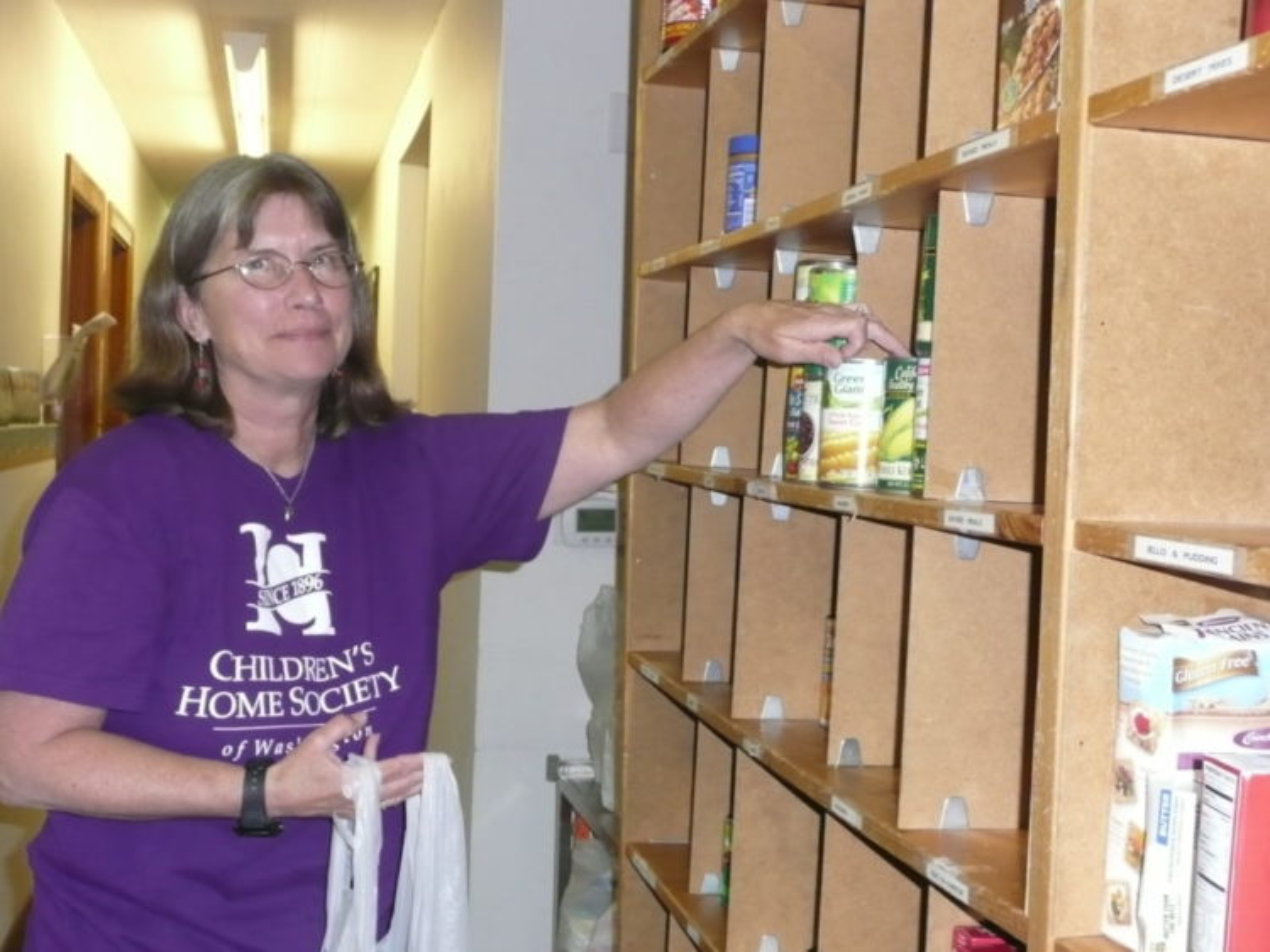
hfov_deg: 42.1
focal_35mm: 45
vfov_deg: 32.2
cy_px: 476
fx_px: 1651
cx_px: 635
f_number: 4.1
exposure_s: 1/30
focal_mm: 7.3
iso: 320
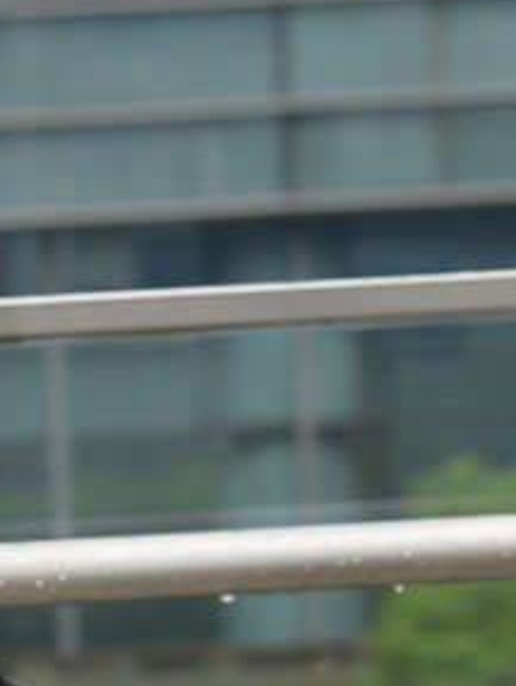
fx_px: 8395
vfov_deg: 4.7
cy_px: 782
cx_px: -271
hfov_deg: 3.5
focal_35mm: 423
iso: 250
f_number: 4.5
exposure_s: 1/250
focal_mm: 70
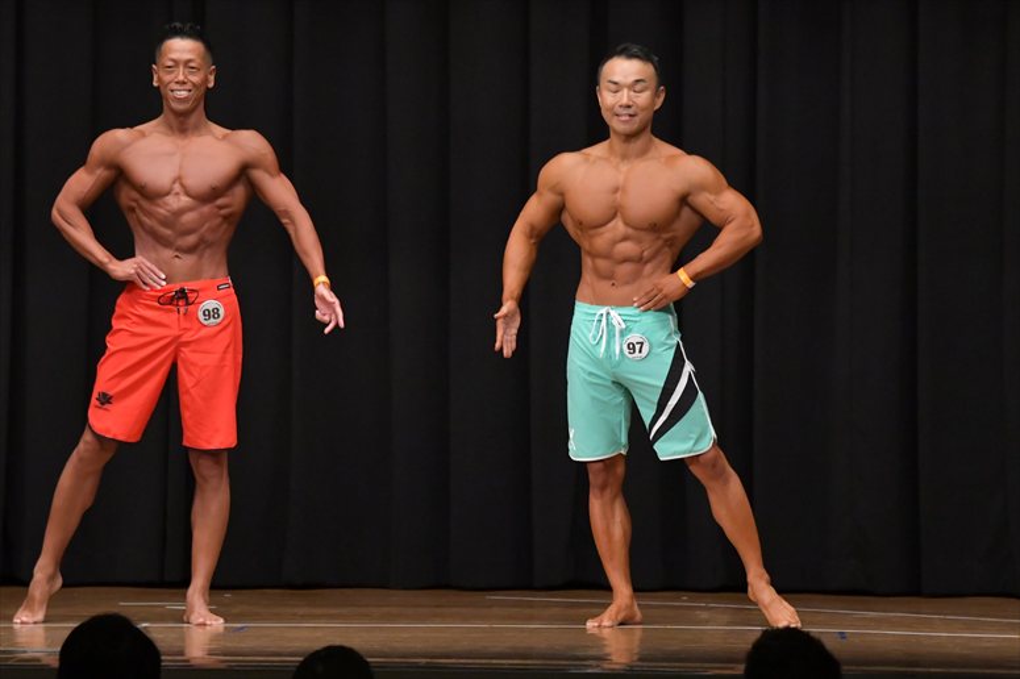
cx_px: 510
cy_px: 340
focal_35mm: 225
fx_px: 6372
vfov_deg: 6.1
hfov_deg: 9.2
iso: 6400
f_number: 5.6
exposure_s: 1/400
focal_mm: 150
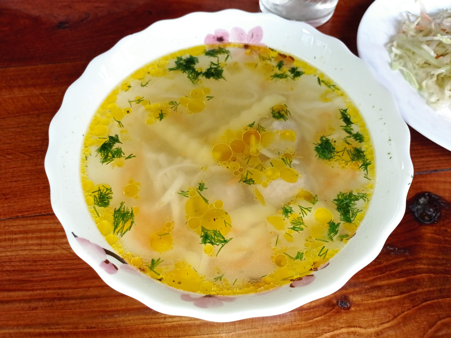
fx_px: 364
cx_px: 226
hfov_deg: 63.5
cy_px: 169
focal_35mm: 28
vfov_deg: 49.7
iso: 151
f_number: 1.79
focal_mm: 4.7
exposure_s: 1/100
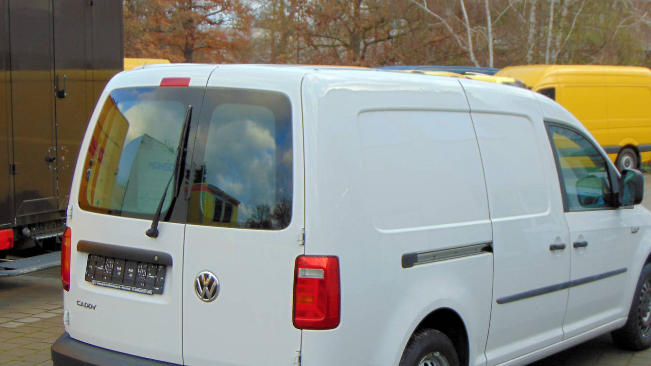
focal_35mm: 65
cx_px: 367
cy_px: 251
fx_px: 1122
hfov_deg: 32.3
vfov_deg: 18.5
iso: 80
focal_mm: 9
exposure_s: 1/125
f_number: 3.5
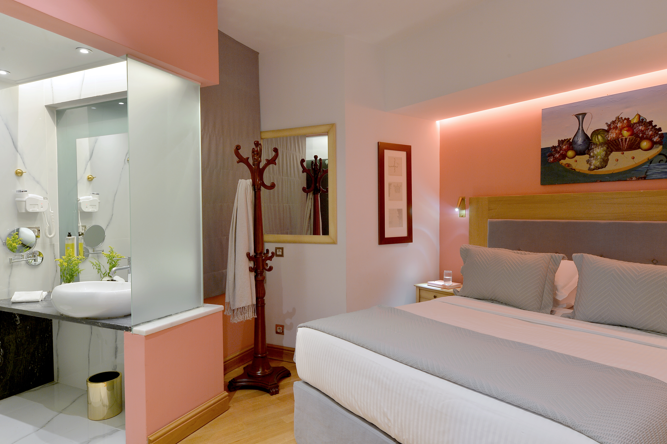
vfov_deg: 55.1
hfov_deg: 76.1
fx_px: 426
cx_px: 334
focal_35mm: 23
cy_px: 222
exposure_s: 1/2.5
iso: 100
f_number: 11
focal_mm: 23
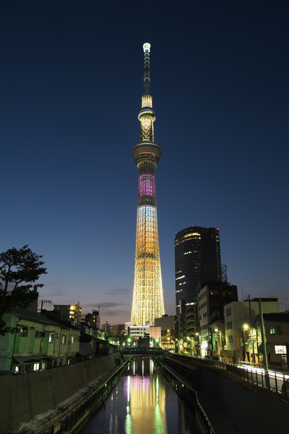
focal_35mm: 31
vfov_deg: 60.3
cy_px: 217
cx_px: 144
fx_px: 374
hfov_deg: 42.3
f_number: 5.6
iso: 200
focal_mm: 20.5
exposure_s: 4
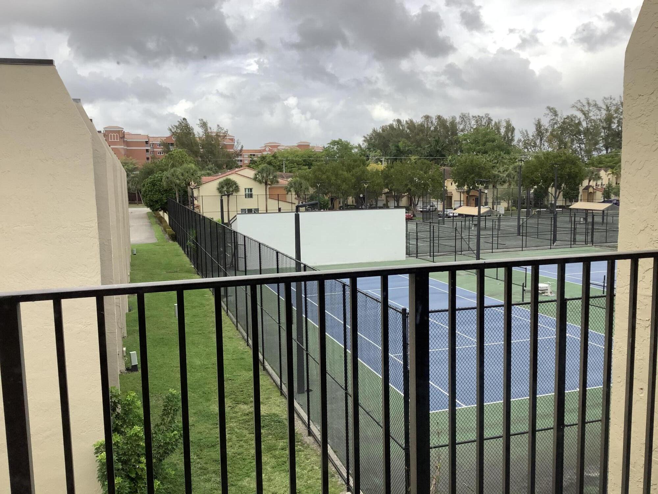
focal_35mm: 31
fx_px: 589
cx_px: 329
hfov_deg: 58.4
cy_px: 247
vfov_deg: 45.4
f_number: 2.4
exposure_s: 1/485
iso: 25
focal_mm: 3.3
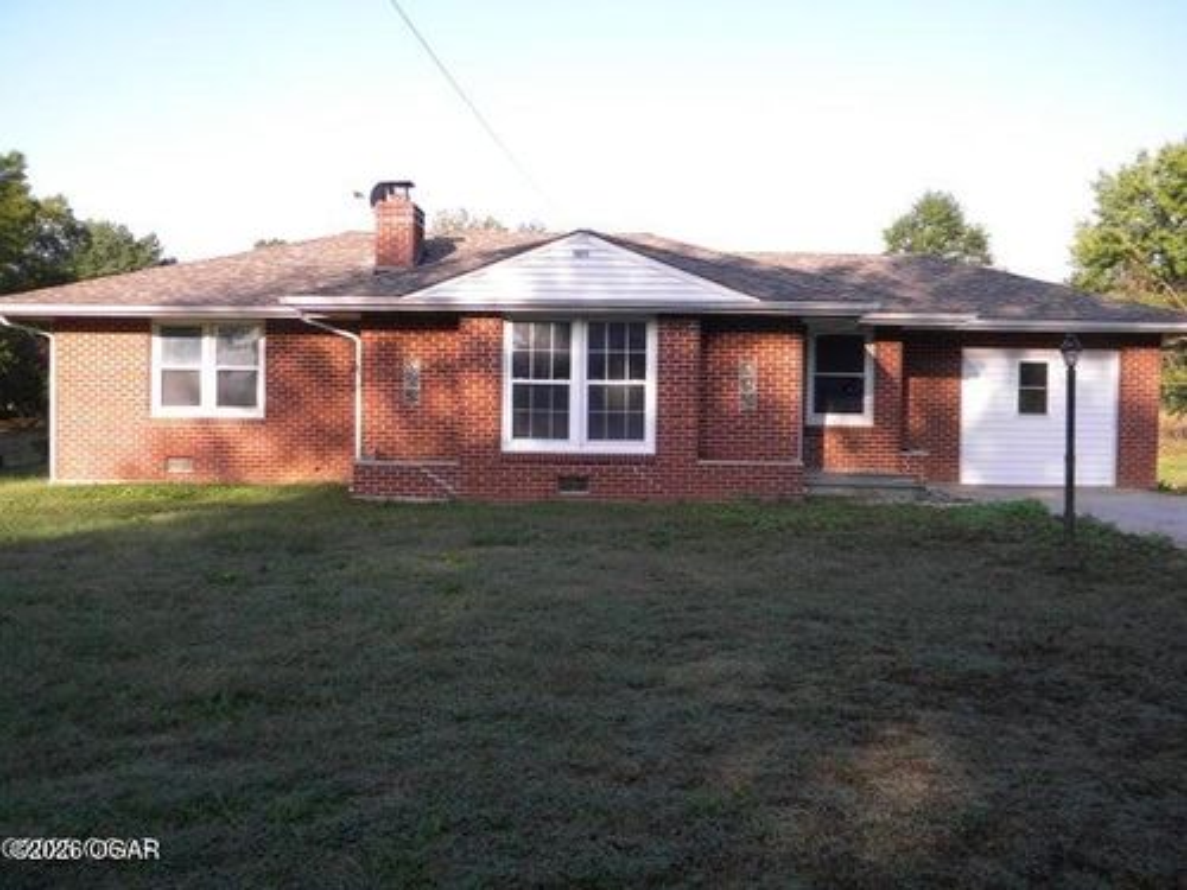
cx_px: 594
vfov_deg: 39.7
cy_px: 445
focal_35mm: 36
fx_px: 1234
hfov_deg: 51.4
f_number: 3.7
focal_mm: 6.4
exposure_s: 1/276
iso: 80
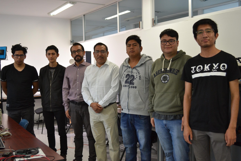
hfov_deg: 49.6
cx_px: 120
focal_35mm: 39
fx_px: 261
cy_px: 80
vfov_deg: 34.2
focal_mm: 26
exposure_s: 1/60
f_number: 4.2
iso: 640
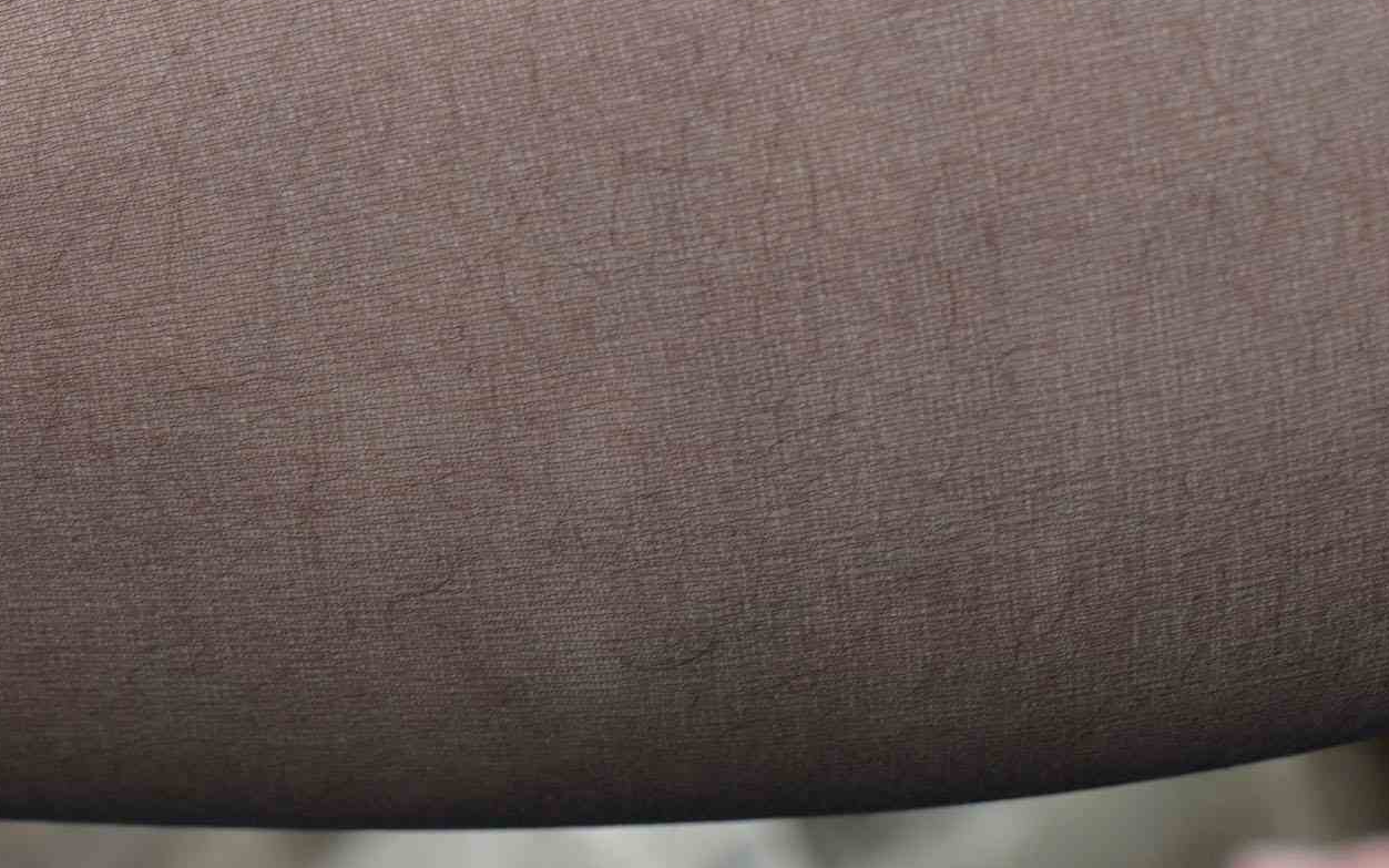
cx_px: -757
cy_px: 122
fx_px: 4959
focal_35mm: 131
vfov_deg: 10.0
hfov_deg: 14.7
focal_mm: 35
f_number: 5.6
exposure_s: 1/320
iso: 200
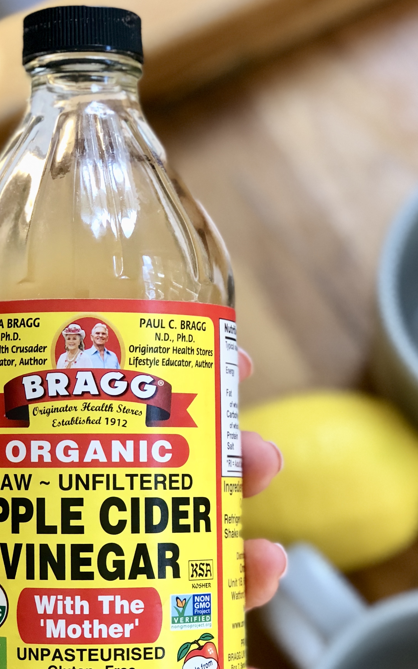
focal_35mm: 101
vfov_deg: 20.5
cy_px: 419
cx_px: 227
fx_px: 1840
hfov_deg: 13.0
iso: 64
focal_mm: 6.6
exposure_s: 1/60
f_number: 2.8
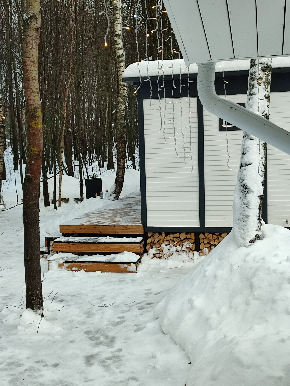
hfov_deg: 56.8
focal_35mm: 24
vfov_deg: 71.6
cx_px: 145
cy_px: 193
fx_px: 268
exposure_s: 1/50
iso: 58
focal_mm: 5.89
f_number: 1.89
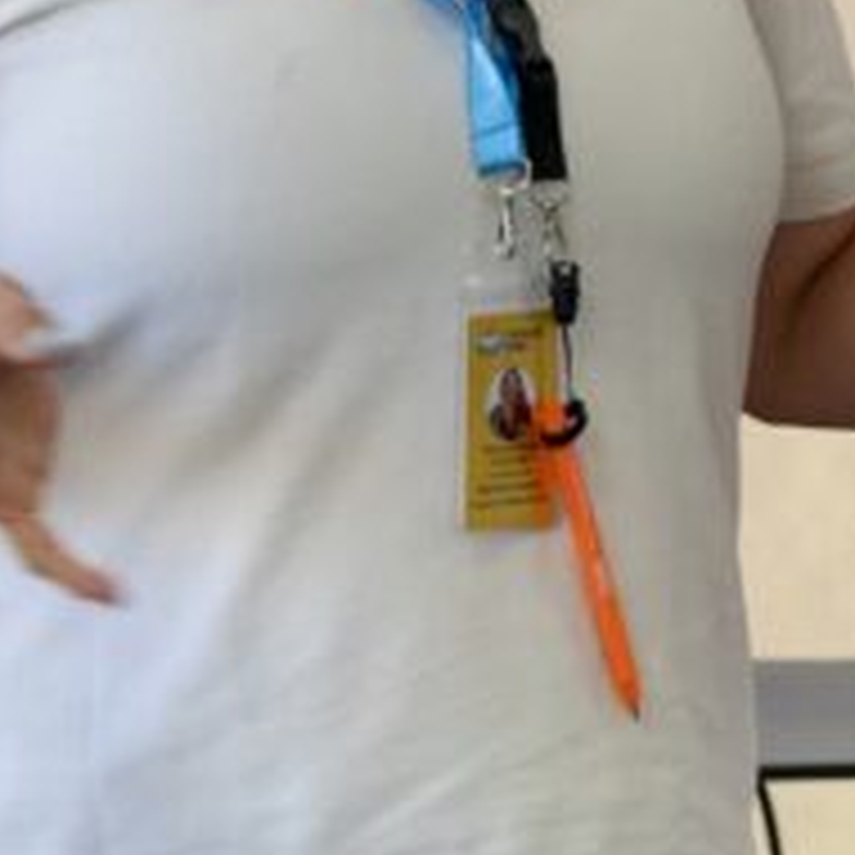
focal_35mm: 378
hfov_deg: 4.6
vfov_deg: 4.6
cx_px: 1822
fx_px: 10571
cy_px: -110
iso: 640
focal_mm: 55
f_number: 4.5
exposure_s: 1/160
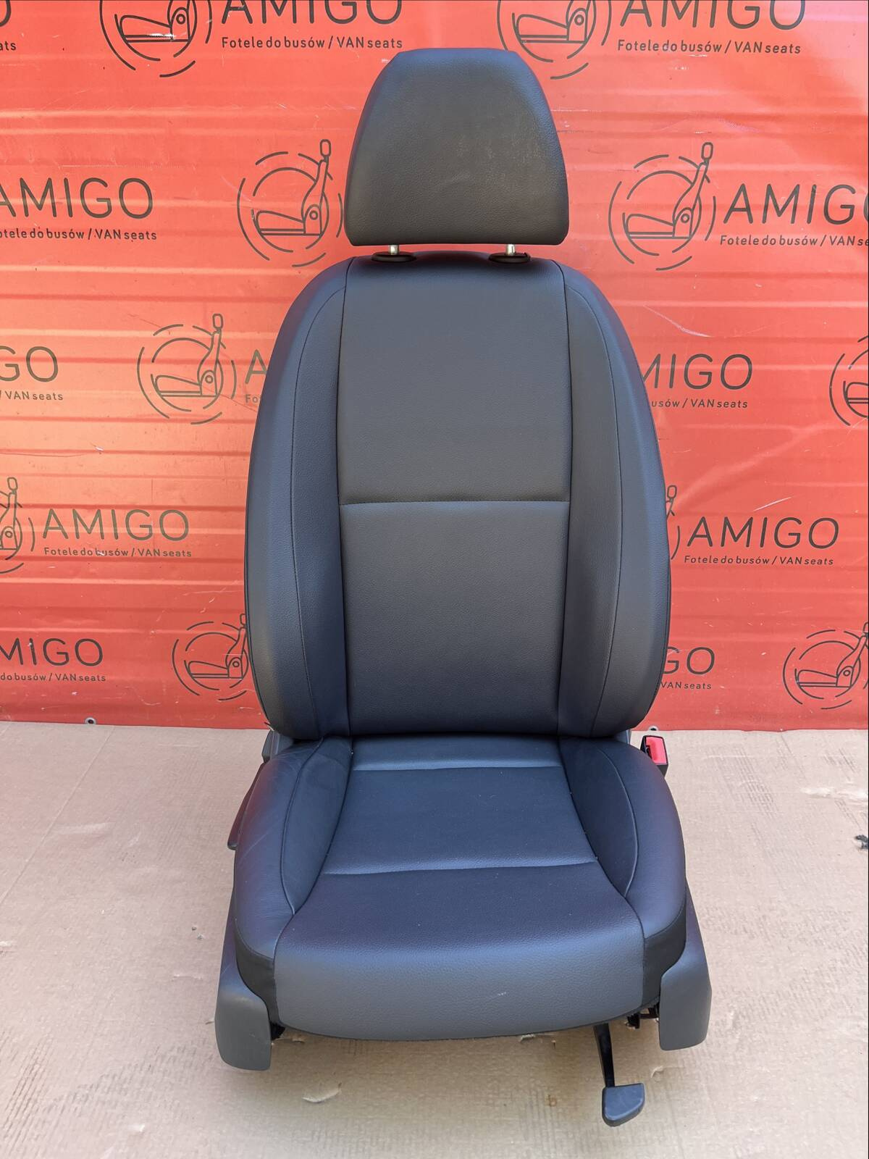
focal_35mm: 26
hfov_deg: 53.1
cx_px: 434
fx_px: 870
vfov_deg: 67.3
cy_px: 580
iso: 125
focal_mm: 5.1
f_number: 1.6
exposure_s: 1/121
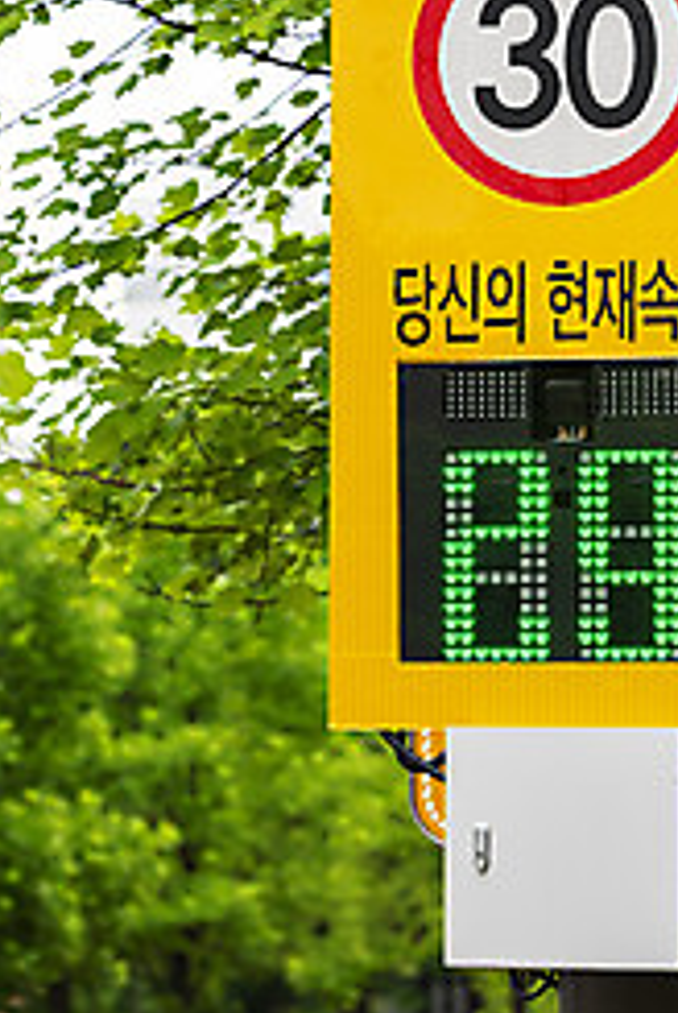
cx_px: 411
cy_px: 327
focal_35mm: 199
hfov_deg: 6.9
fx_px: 5606
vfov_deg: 10.3
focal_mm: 122
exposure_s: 1/160
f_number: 3.5
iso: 200
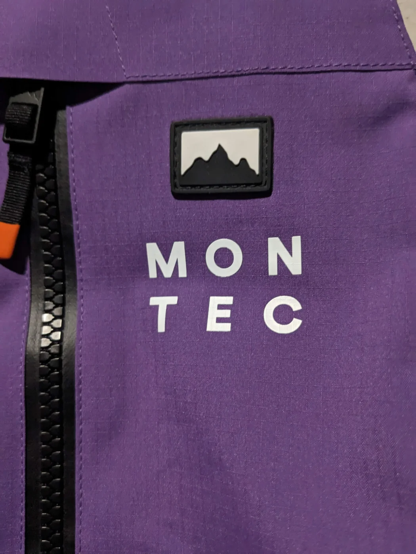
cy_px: 277
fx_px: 433
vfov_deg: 65.3
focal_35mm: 27
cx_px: 208
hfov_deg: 51.4
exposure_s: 1/60
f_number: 1.73
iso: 817
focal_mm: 4.38
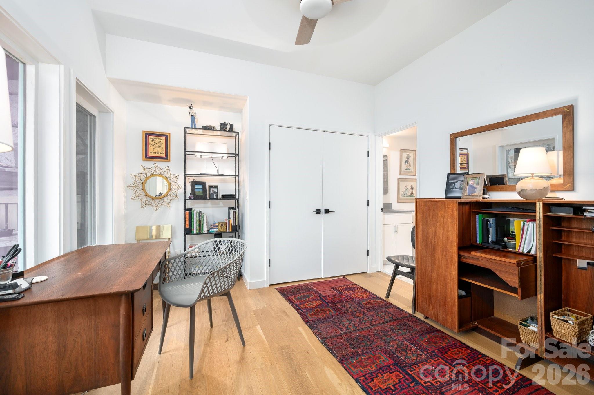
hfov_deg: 100.4
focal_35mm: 15
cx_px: 297
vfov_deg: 77.2
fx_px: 247
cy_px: 198
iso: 200
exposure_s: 1/13
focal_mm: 15
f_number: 8
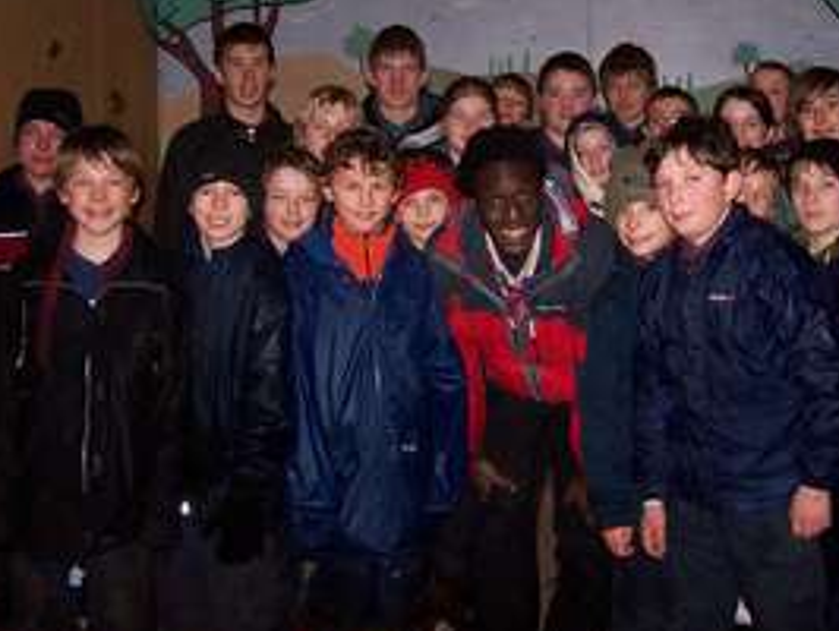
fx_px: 1213
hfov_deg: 37.9
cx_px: 533
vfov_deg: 29.0
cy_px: 235
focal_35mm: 50
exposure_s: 1/60
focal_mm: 6.3
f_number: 2.8
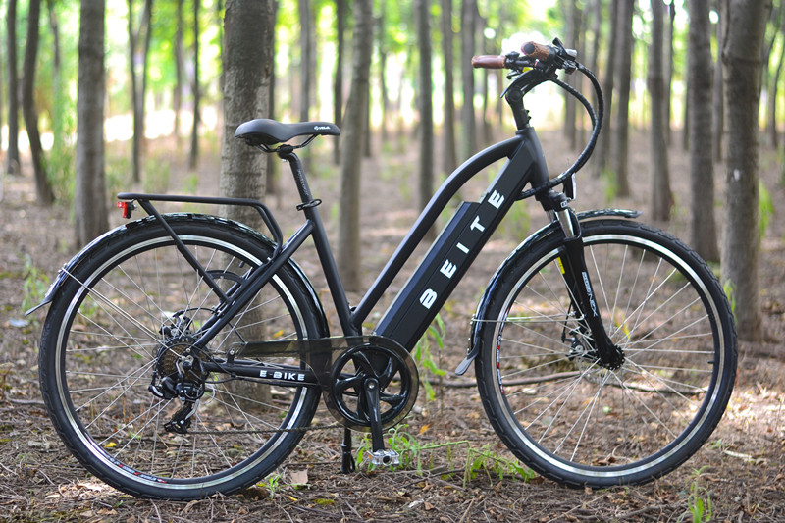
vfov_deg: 18.2
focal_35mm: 75
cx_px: 392
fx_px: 1635
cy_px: 262
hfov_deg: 27.0
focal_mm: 50
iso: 200
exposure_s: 1/160
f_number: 2
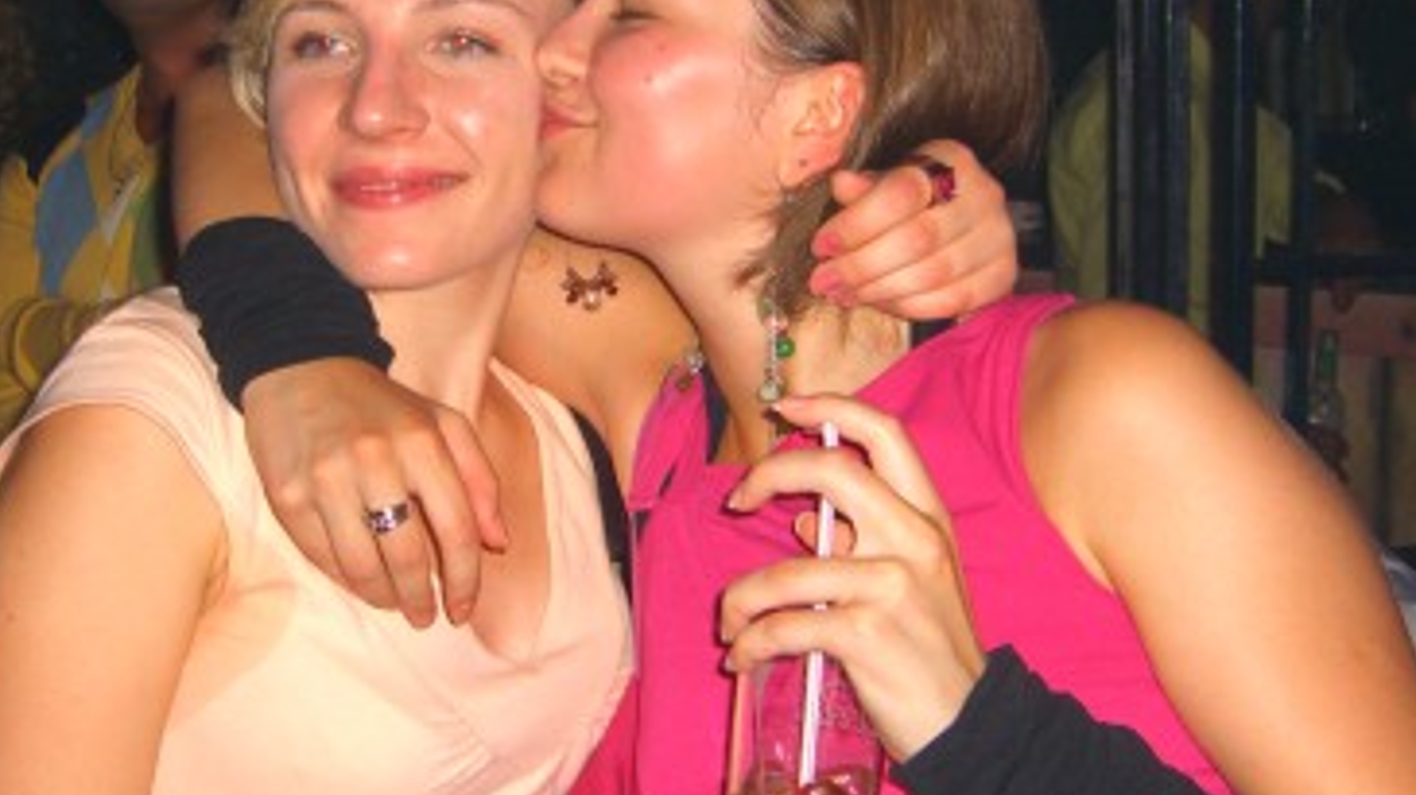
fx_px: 2552
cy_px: 330
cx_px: 563
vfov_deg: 17.7
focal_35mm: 68
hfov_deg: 30.9
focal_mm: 7.9
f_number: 2.8
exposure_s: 1/60
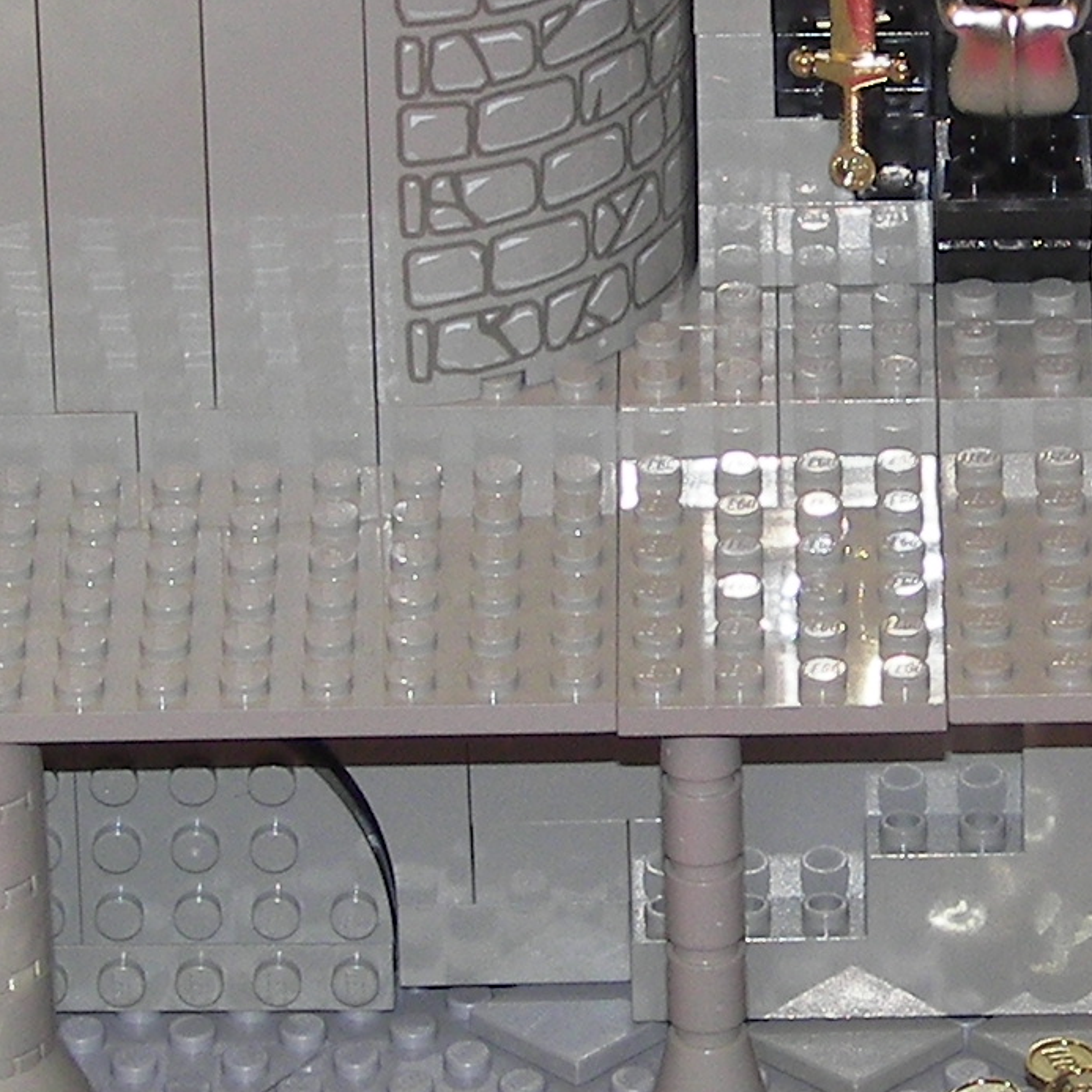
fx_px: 11599
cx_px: 930
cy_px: 172
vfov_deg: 5.4
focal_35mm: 325
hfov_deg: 5.4
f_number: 2.8
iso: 64
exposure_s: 1/40
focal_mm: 13.8
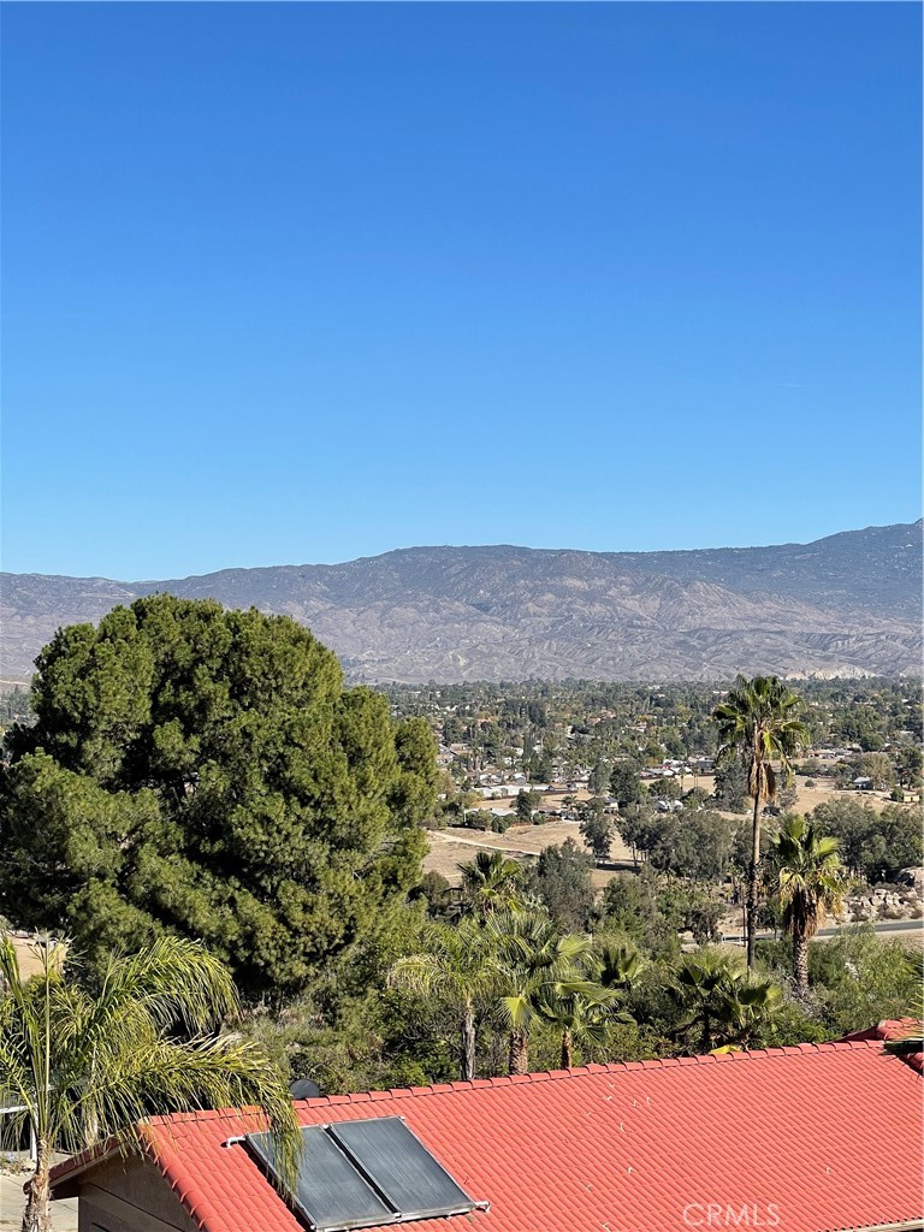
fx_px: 2278
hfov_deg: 22.9
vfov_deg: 30.3
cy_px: 616
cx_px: 462
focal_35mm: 64
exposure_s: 1/1575
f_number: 2.2
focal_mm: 7.5
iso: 20
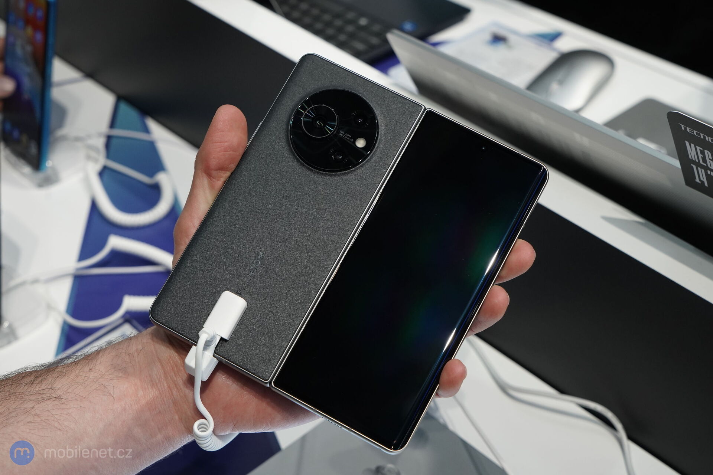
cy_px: 238
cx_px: 356
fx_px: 1089
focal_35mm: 55
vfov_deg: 24.6
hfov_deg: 36.2
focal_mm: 55
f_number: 7.1
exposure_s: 1/160
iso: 2500
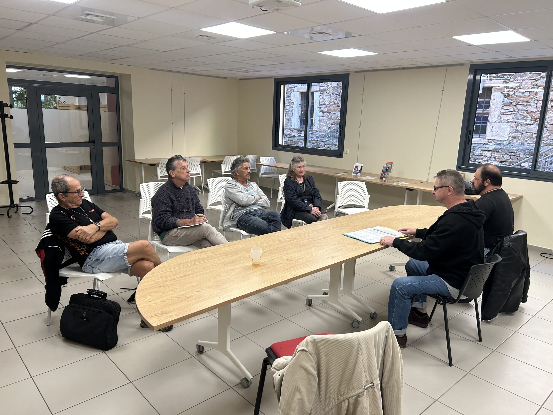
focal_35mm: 26
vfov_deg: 53.1
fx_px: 415
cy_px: 208
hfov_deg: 67.3
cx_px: 276
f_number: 1.5
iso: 100
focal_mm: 5.7
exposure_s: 1/100
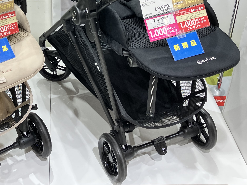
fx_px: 428
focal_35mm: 60
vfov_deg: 23.6
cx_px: 64
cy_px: 10
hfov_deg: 31.6
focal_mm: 3.99
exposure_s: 1/100
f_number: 1.8
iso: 50
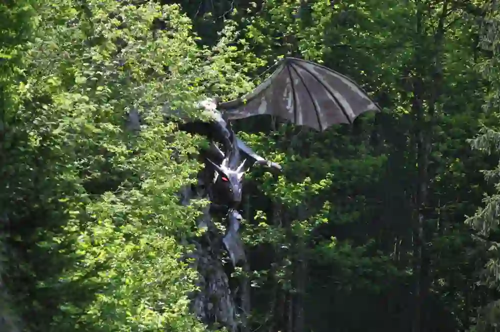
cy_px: 166
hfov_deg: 15.2
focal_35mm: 135
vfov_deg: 10.1
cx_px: 250
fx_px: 1873
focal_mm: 90
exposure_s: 1/1000
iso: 720
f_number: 4.5
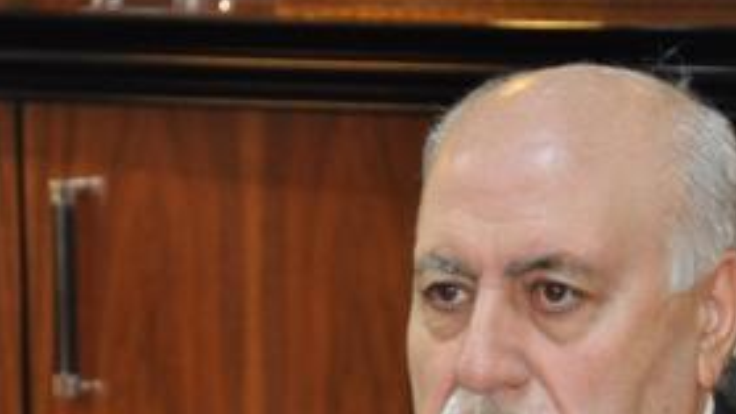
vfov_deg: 3.6
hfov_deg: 6.4
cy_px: 508
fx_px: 6620
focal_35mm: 339
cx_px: 454
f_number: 5.3
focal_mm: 95
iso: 800
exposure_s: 1/60
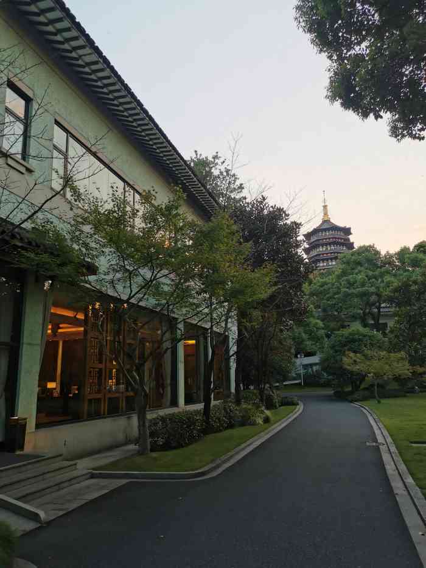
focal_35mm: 27
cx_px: 213
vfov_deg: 65.3
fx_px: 443
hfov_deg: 51.4
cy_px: 284
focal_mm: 5.58
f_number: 1.8
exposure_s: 1/204
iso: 50
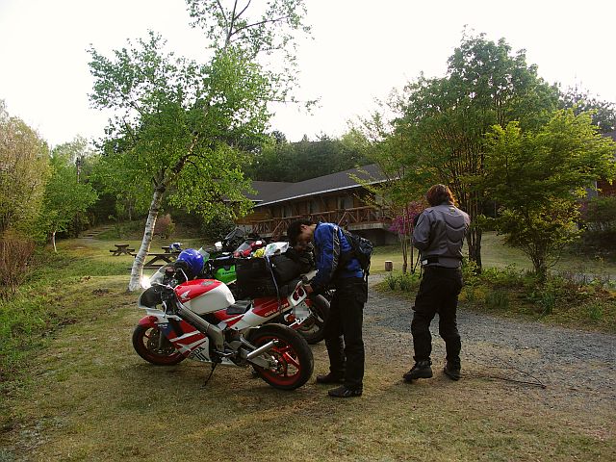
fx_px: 498
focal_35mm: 28
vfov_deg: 49.7
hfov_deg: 63.4
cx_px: 308
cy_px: 231
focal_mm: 7.2
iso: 50
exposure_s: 1/125
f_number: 4
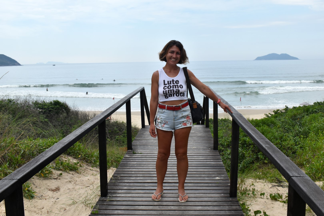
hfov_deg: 51.3
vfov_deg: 35.5
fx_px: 337
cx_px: 162
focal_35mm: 38
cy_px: 108
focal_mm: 25
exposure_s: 1/320
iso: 400
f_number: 10
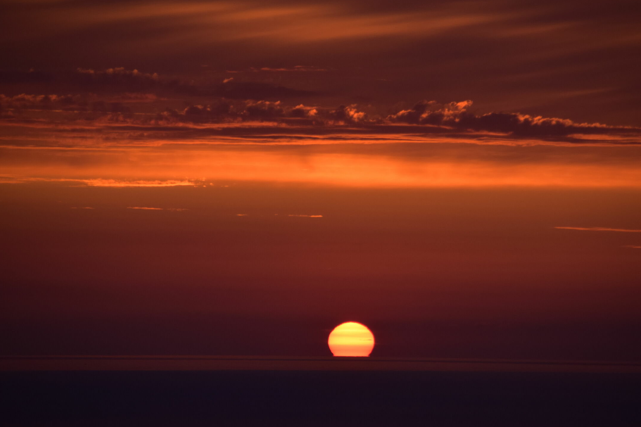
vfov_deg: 5.0
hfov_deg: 7.5
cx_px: 350
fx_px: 4906
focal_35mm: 276
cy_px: 210
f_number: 6
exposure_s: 1/500
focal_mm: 165
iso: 400
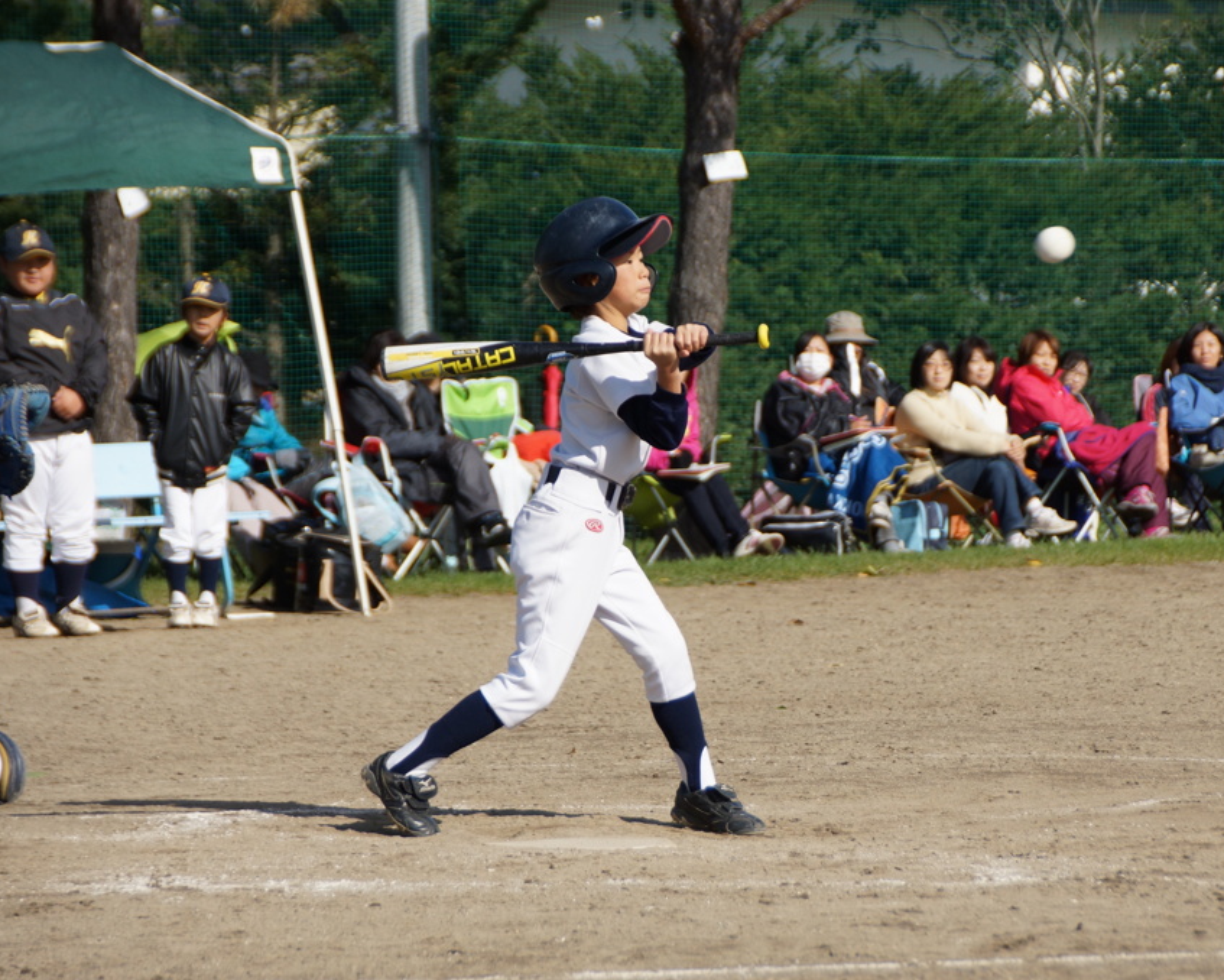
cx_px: 728
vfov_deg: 6.7
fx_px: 8318
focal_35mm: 230
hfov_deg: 8.4
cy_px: 490
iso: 250
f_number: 5.6
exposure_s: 1/1600
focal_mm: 135
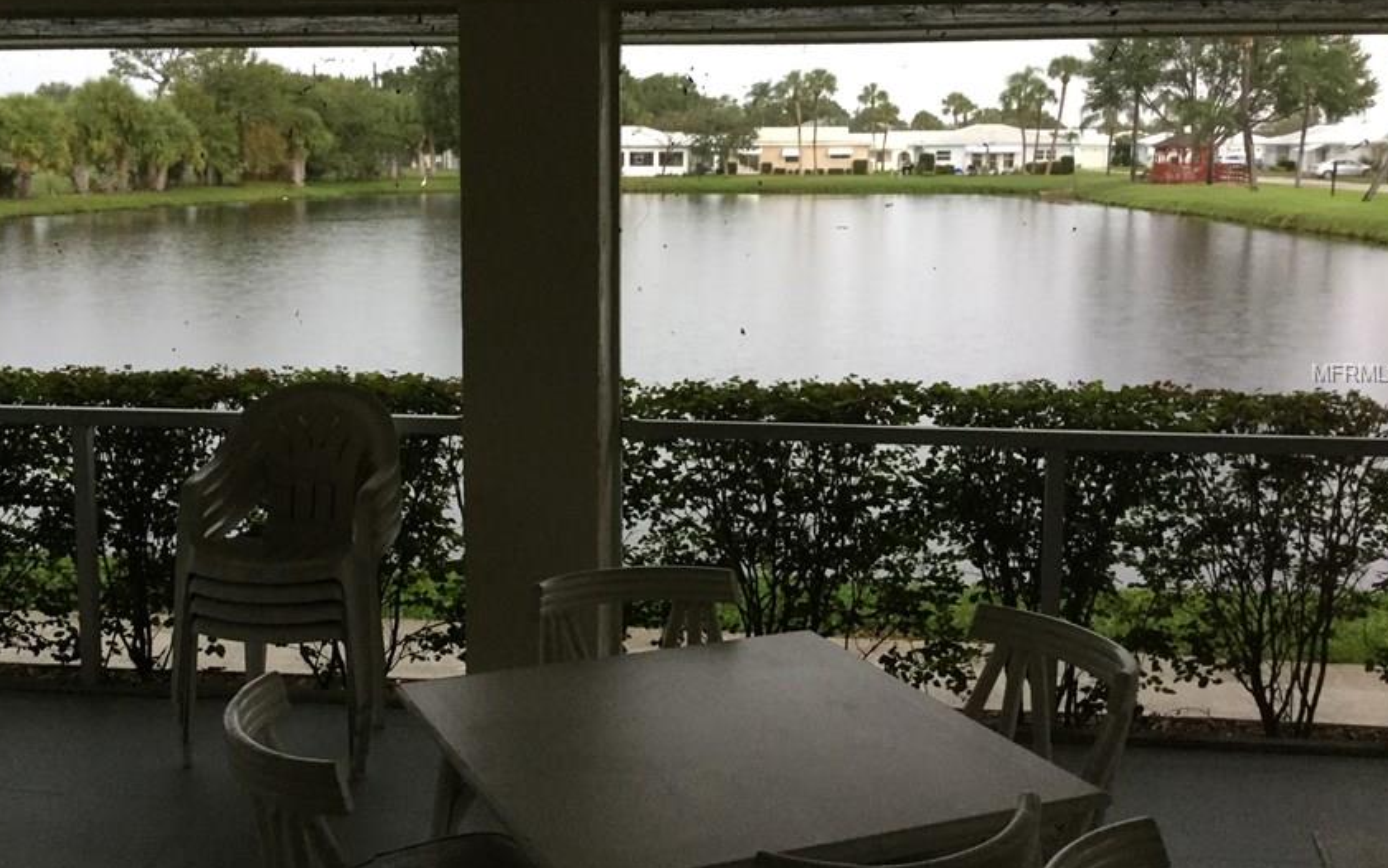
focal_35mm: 40
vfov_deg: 32.0
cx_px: 566
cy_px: 373
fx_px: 1513
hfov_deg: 49.0
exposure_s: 1/30
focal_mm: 3.3
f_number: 2.4
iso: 100
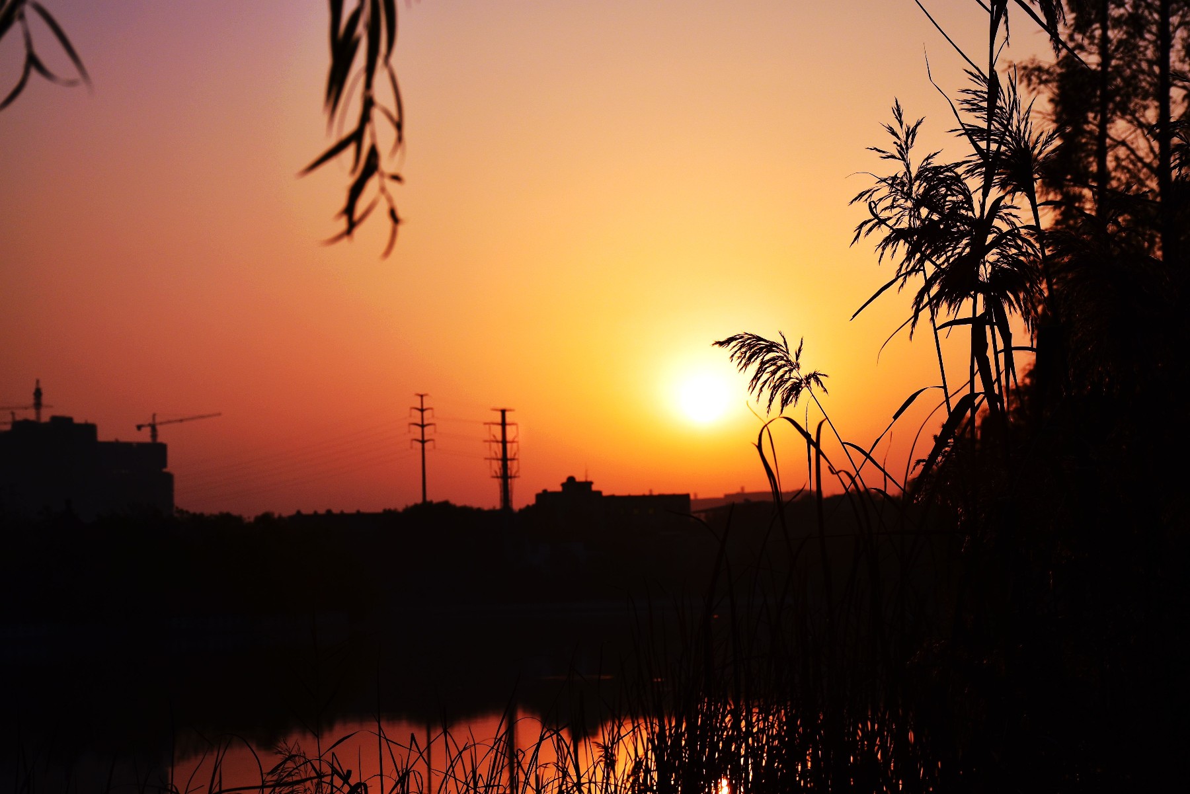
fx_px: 2777
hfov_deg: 24.2
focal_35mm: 84
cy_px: 397
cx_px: 595
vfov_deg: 16.3
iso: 100
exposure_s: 1/1250
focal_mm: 56
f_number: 7.1
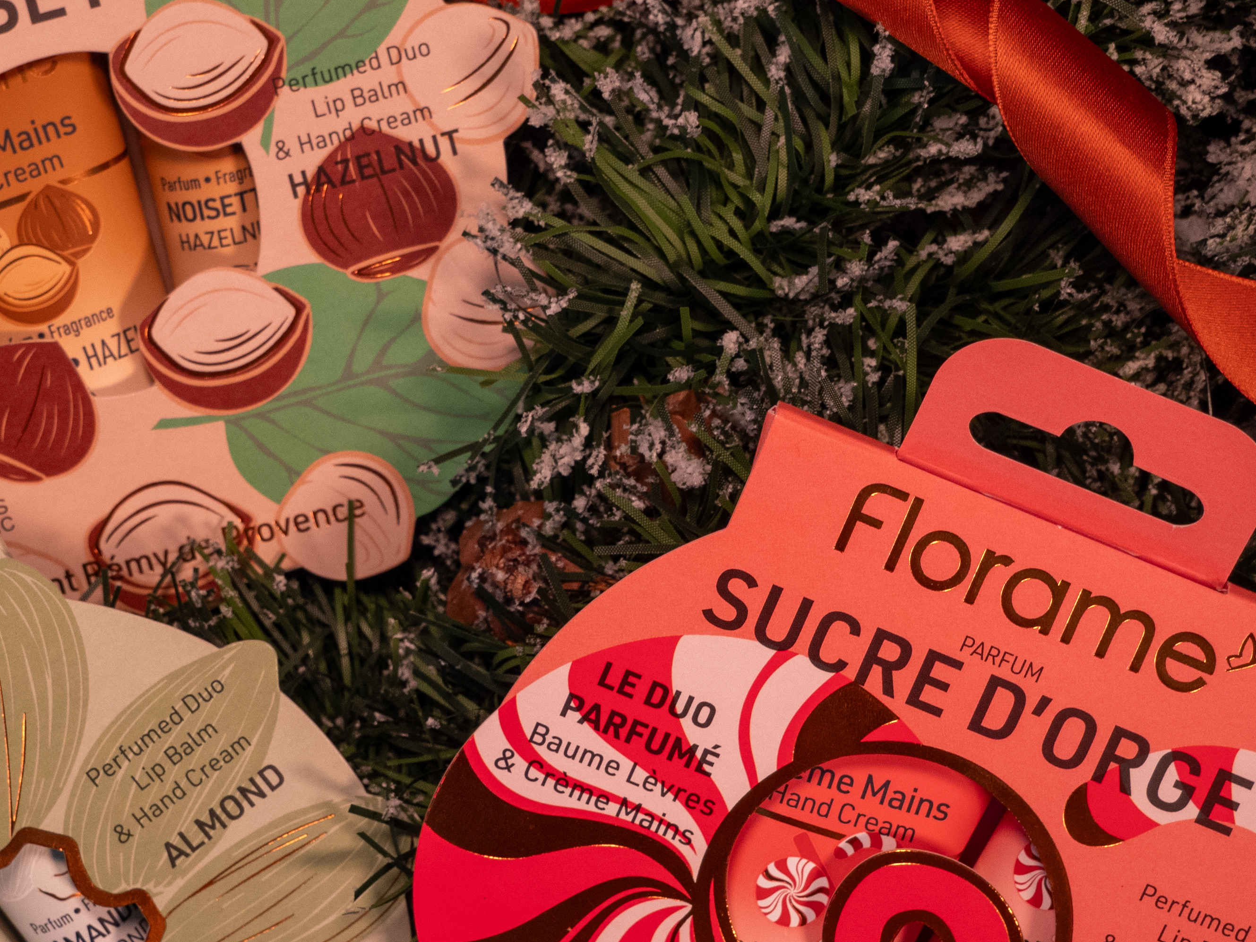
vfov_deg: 12.7
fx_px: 4246
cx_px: 446
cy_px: 514
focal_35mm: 117
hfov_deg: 16.8
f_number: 4.9
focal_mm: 30
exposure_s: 1/60
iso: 320
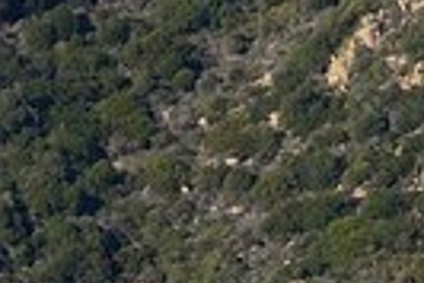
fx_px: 19124
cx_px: 1511
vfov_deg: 0.8
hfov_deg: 1.3
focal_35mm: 1622
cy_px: -741
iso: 400
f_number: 9
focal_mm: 135
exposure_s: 1/1000
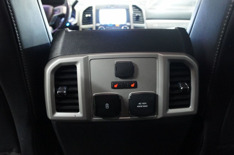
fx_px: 175
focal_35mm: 27
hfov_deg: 67.4
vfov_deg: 47.9
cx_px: 117
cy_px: 78
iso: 1600
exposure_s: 1/10
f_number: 3.5
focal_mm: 18
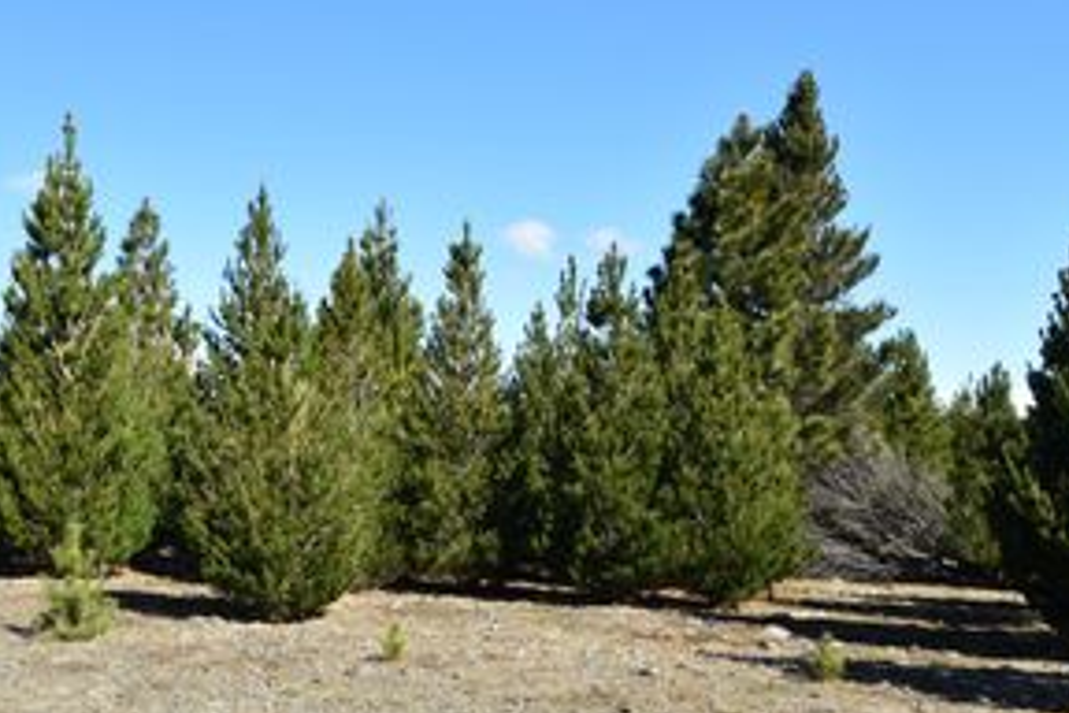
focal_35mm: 44
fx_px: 1306
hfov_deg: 43.1
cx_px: 271
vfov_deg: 30.3
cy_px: 477
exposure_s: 1/200
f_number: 10
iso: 100
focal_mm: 18
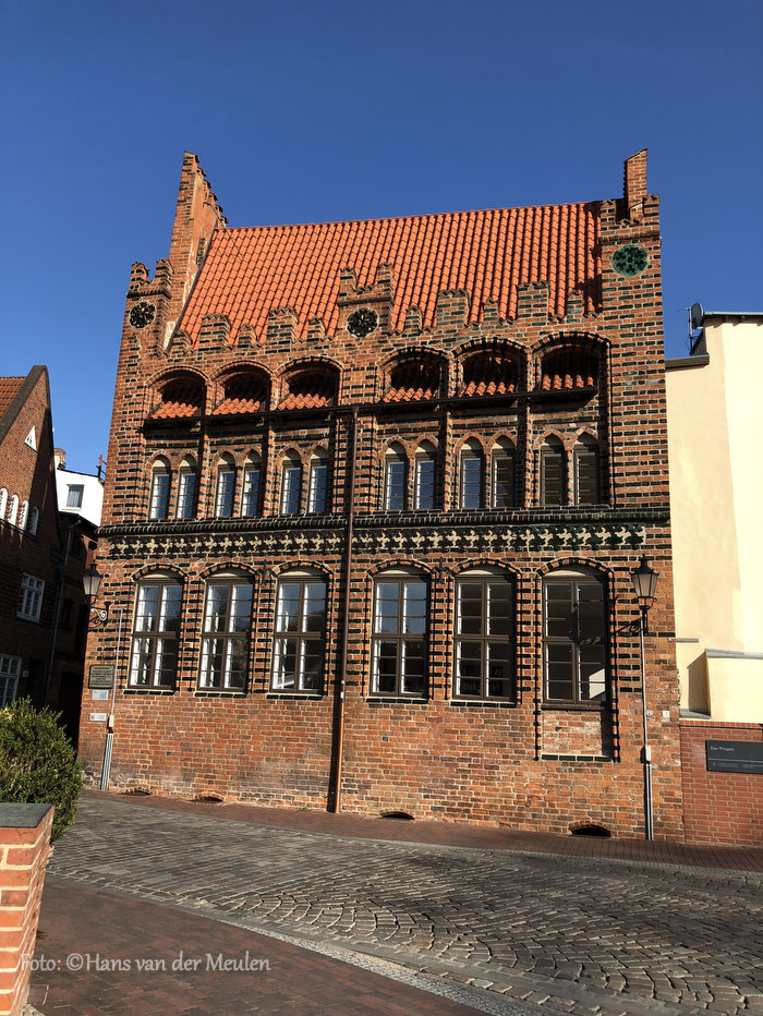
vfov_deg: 63.4
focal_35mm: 28
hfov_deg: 49.8
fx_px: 822
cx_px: 382
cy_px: 508
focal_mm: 3.99
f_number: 1.8
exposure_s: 1/1171
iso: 20
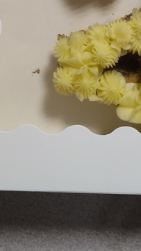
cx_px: 118
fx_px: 472
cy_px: -65
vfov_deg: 26.0
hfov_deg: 16.8
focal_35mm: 71
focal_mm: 5.56
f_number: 1.8
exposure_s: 1/60
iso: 1075
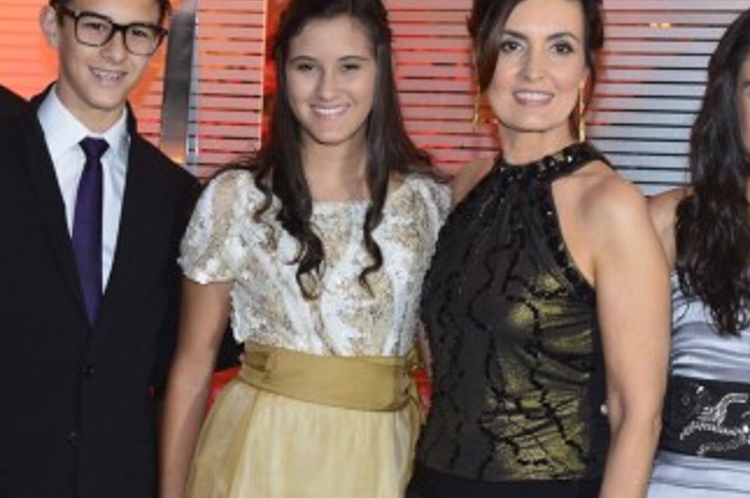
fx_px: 1873
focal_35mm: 90
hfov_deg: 22.6
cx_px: 303
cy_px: 323
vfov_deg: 15.1
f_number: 4
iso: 1600
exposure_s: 1/100
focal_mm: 50
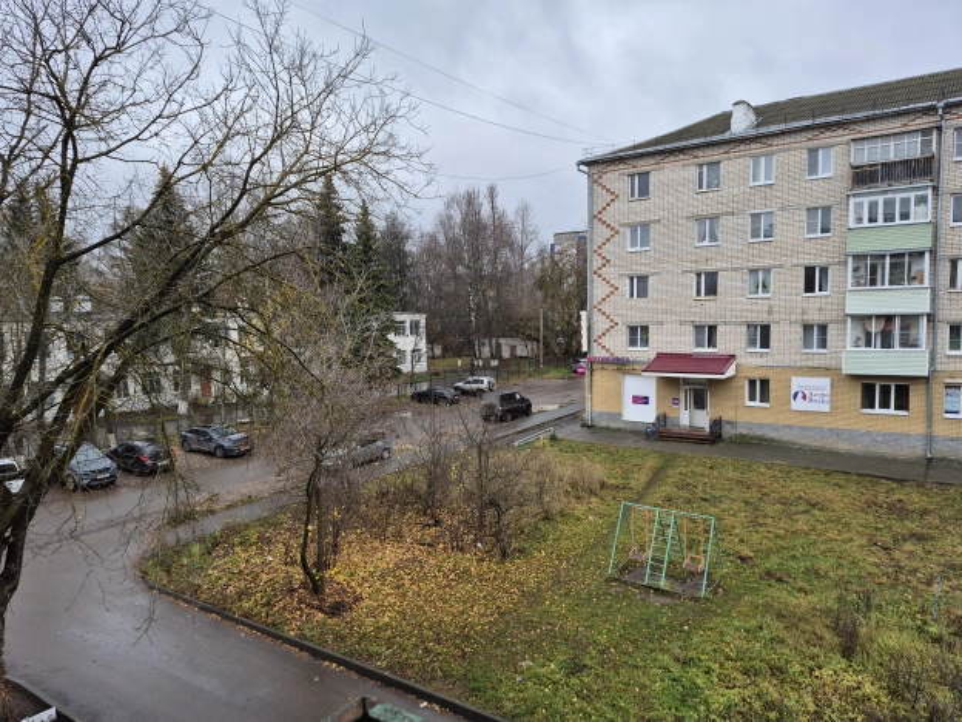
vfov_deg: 58.9
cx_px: 481
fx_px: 639
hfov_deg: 73.9
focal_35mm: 23
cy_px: 361
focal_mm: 5.4
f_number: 1.8
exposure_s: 1/180
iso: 32
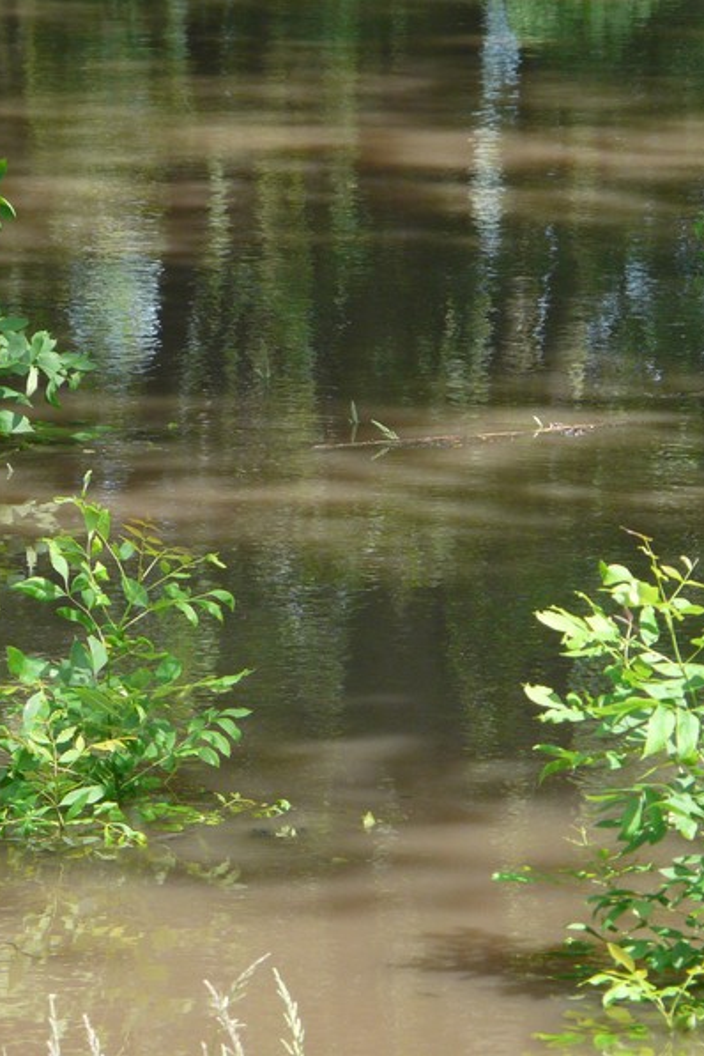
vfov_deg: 5.5
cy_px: 527
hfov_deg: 3.7
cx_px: 375
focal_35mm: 376
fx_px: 11028
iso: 200
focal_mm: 44.4
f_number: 4
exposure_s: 1/320
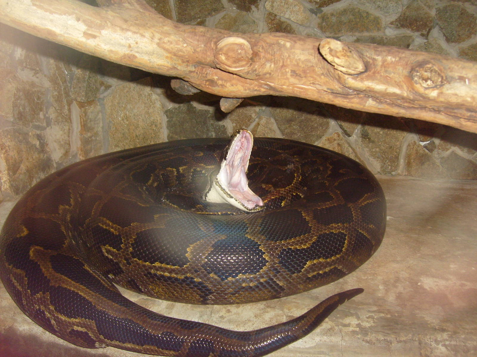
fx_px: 482
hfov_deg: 52.6
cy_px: 178
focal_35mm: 35
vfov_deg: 40.7
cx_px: 238
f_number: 2.8
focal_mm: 5.8
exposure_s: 1/45
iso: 100
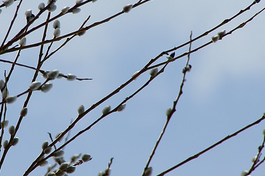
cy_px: 56
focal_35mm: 915
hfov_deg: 2.3
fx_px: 6727
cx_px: 52
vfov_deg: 1.5
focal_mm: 250
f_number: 9
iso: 200
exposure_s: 1/1000
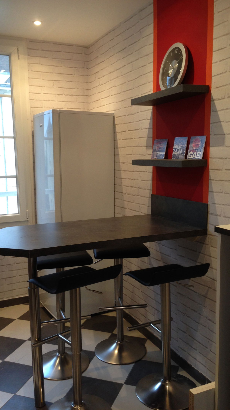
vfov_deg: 55.3
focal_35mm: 36
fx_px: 390
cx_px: 121
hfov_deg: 32.8
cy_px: 205
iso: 80
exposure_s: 1/20
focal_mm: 4.12
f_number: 2.4
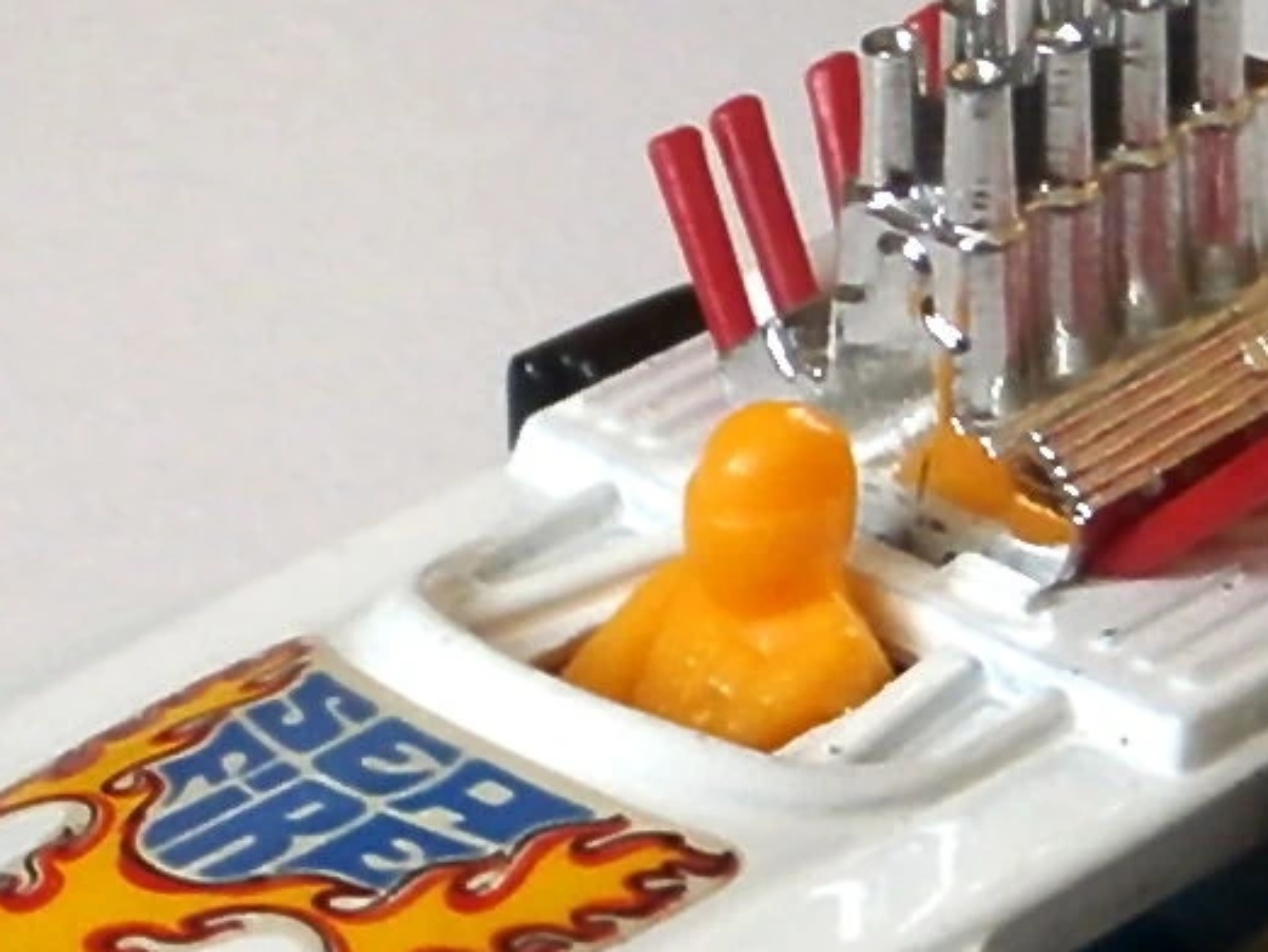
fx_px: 4618
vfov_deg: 11.6
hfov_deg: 15.6
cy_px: 984
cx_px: 389
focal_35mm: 126
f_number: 3.4
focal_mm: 8.3
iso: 250
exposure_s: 1/40
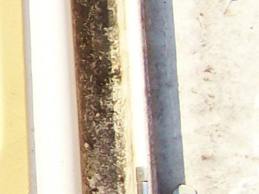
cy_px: -123
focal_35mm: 200
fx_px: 1496
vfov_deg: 7.3
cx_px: -329
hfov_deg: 9.1
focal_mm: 6
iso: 80
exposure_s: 1/781
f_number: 2.7
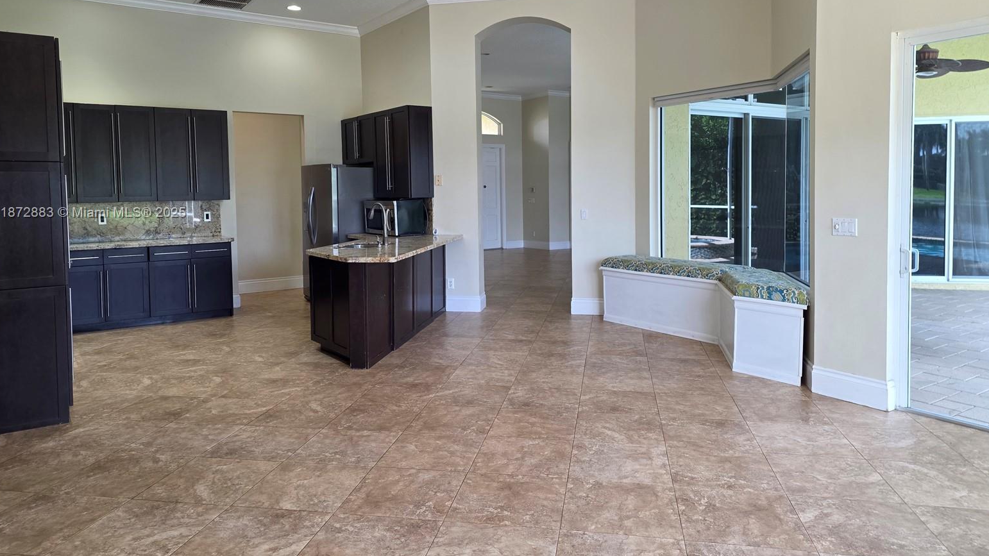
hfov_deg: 71.9
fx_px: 682
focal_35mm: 26
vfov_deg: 44.1
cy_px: 214
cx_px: 494
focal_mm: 6.25
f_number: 1.7
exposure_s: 1/120
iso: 125
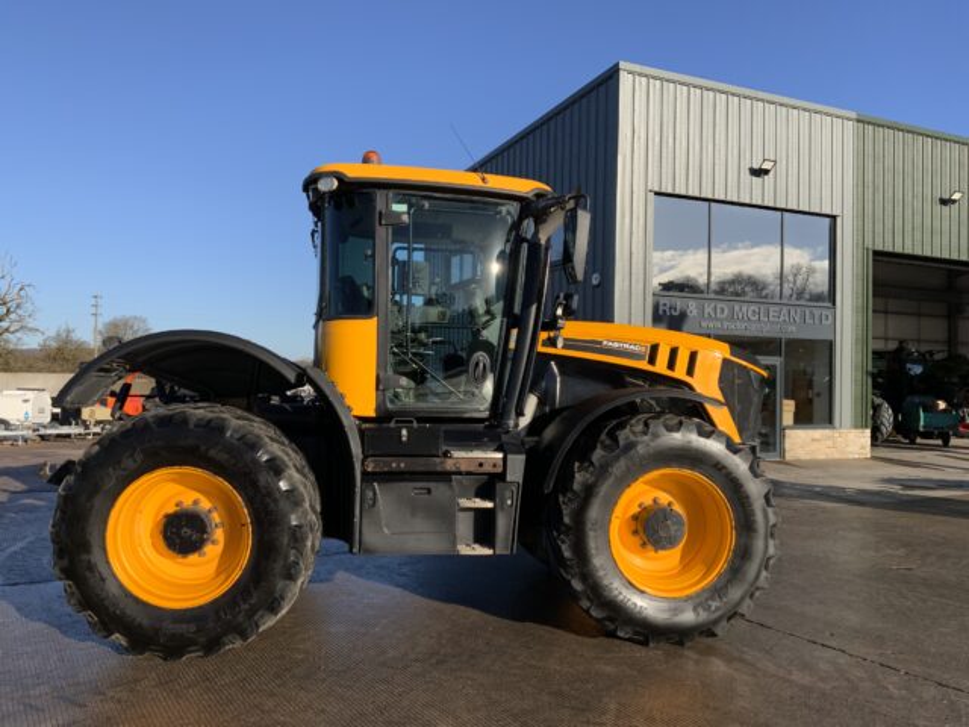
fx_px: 812
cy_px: 364
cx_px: 484
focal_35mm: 29
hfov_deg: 61.7
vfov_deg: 48.2
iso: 16
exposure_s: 1/1626
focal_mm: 3
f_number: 1.8
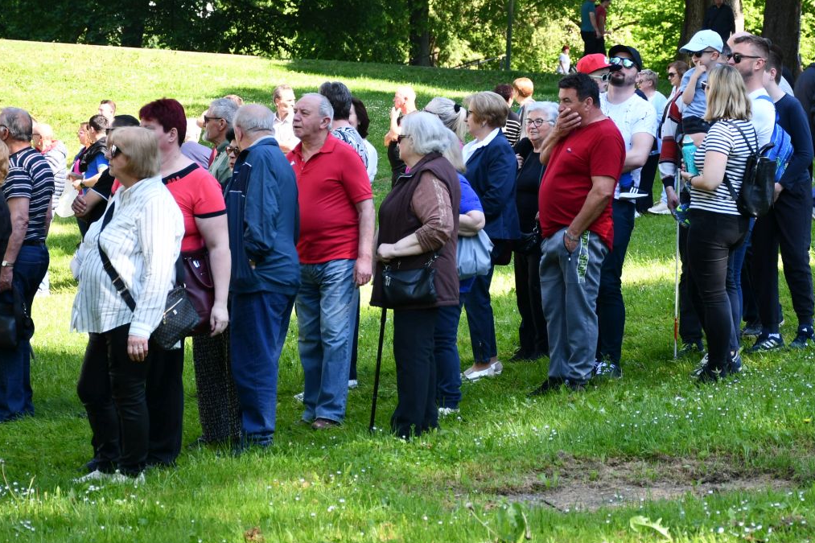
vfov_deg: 10.7
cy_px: 191
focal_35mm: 128
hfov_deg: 16.0
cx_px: 537
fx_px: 2897
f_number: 5.6
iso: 360
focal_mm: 60
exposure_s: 1/250
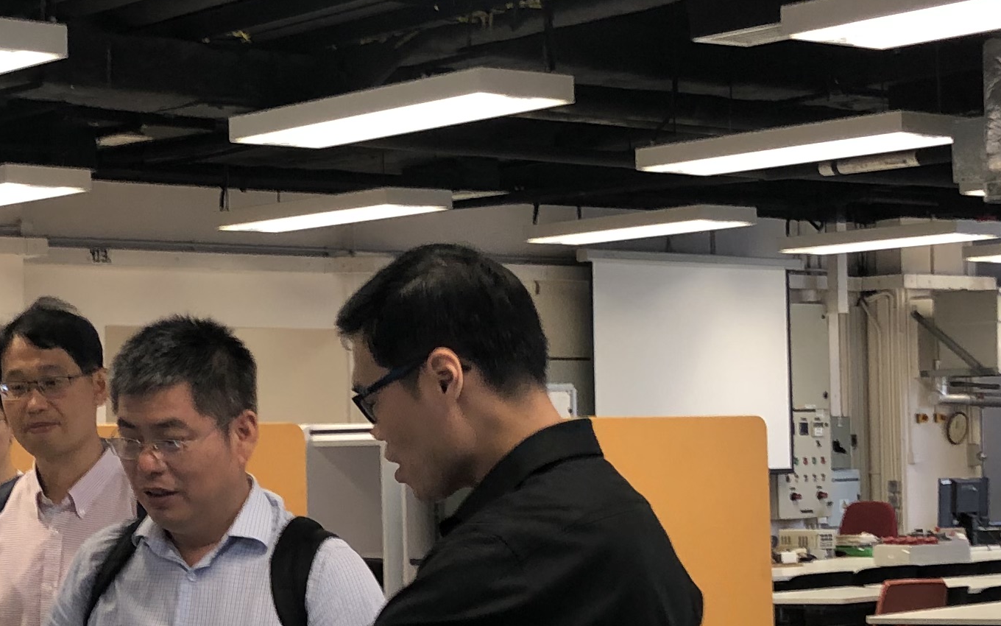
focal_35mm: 88
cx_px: 174
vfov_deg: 14.8
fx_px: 2401
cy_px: 411
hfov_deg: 23.2
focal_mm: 4
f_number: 1.8
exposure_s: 1/20
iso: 32
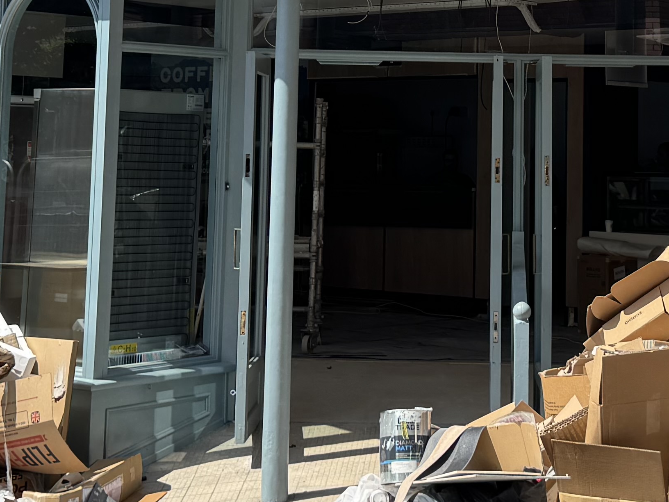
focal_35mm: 84
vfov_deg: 17.1
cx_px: 438
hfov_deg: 23.2
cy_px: -27
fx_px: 1623
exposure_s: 1/2105
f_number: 1.78
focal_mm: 6.76
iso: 80
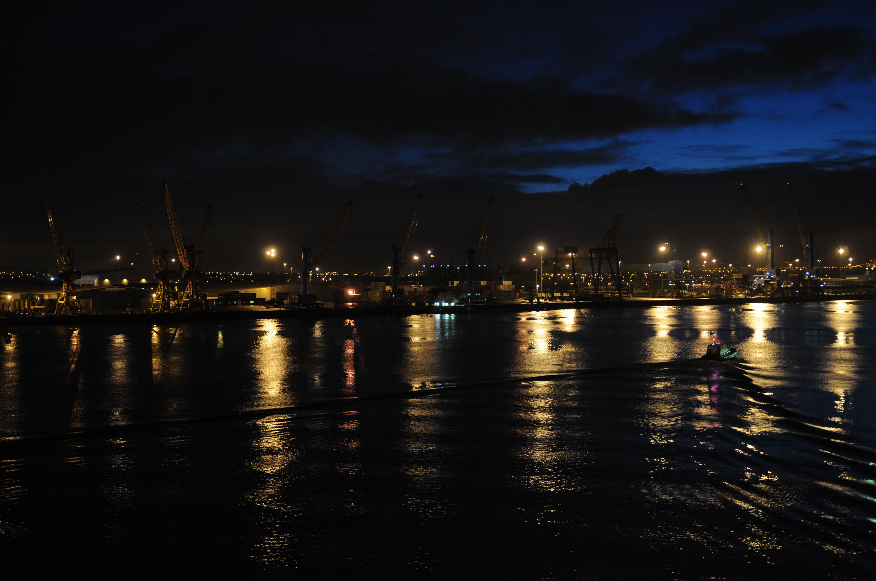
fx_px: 1130
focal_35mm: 46
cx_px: 438
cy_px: 290
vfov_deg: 28.9
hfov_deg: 42.4
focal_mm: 31
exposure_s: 1/8
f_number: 2.8
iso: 400
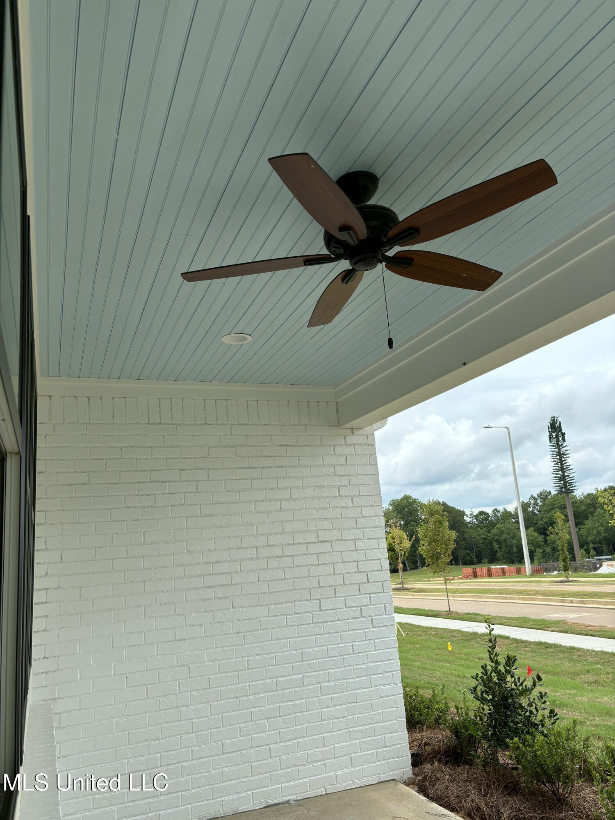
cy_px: 410
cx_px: 308
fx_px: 616
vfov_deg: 67.3
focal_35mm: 26
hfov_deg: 53.1
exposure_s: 1/1248
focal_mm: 5.96
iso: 50
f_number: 1.6
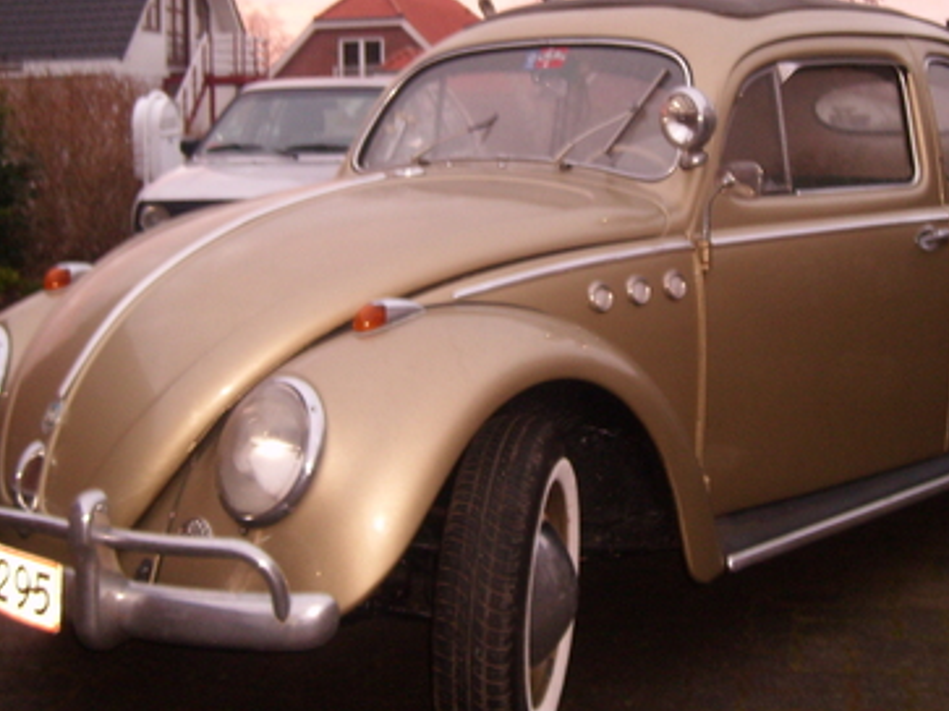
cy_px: 214
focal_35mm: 53
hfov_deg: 36.1
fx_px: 1453
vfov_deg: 27.3
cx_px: 528
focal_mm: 5.8
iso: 100
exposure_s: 1/30
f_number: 2.8
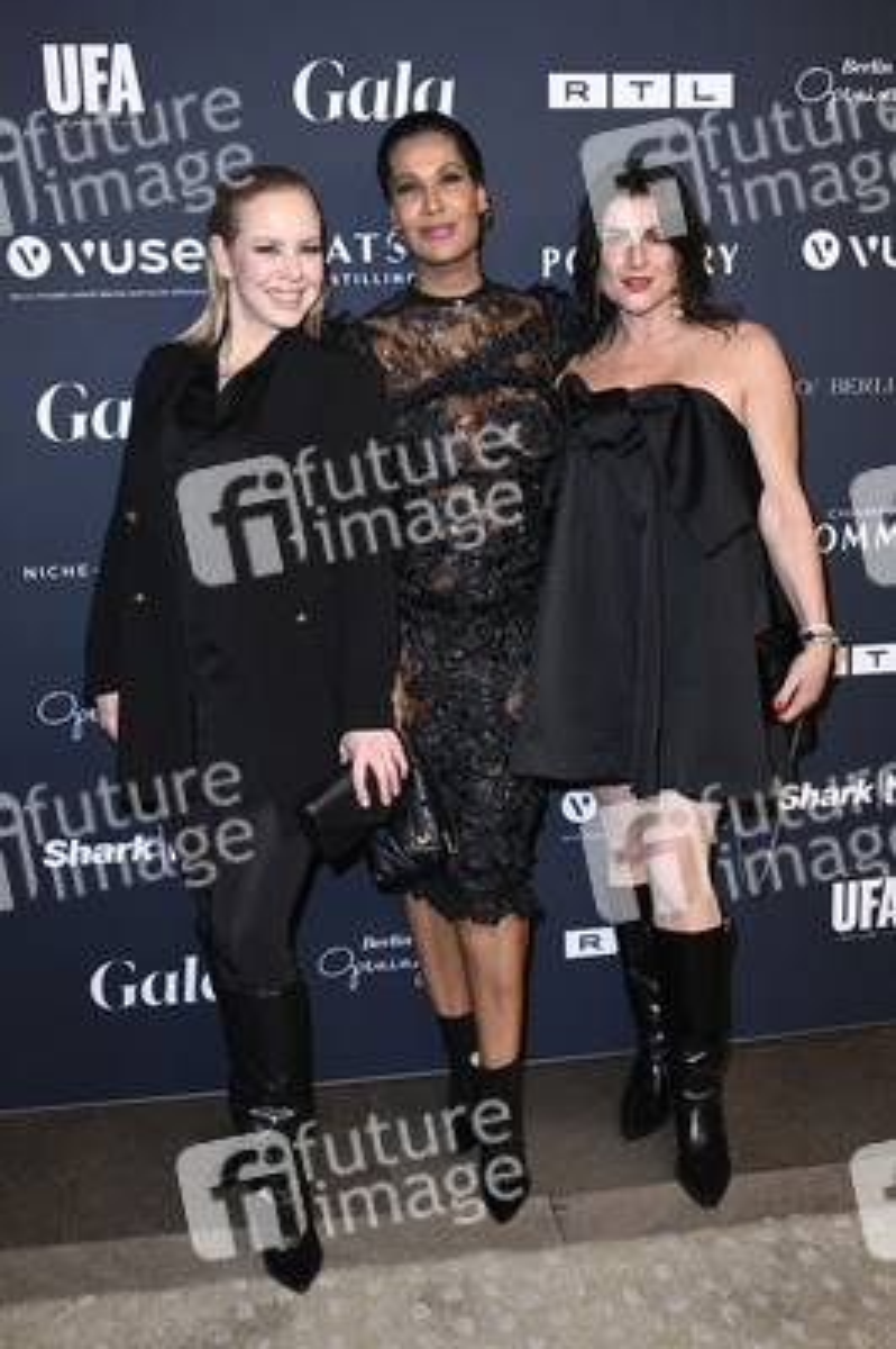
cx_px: 448
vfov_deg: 58.8
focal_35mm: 32
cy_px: 674
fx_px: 1197
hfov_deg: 41.0
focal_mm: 32
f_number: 5.6
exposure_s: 1/250
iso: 800
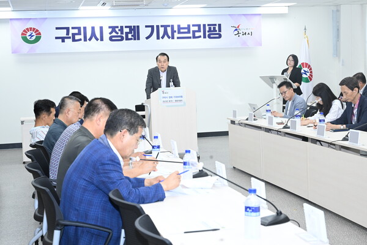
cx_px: 184
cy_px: 122
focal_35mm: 63
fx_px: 642
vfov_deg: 21.6
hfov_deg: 31.9
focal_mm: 63
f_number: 8
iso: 1600
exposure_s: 1/125
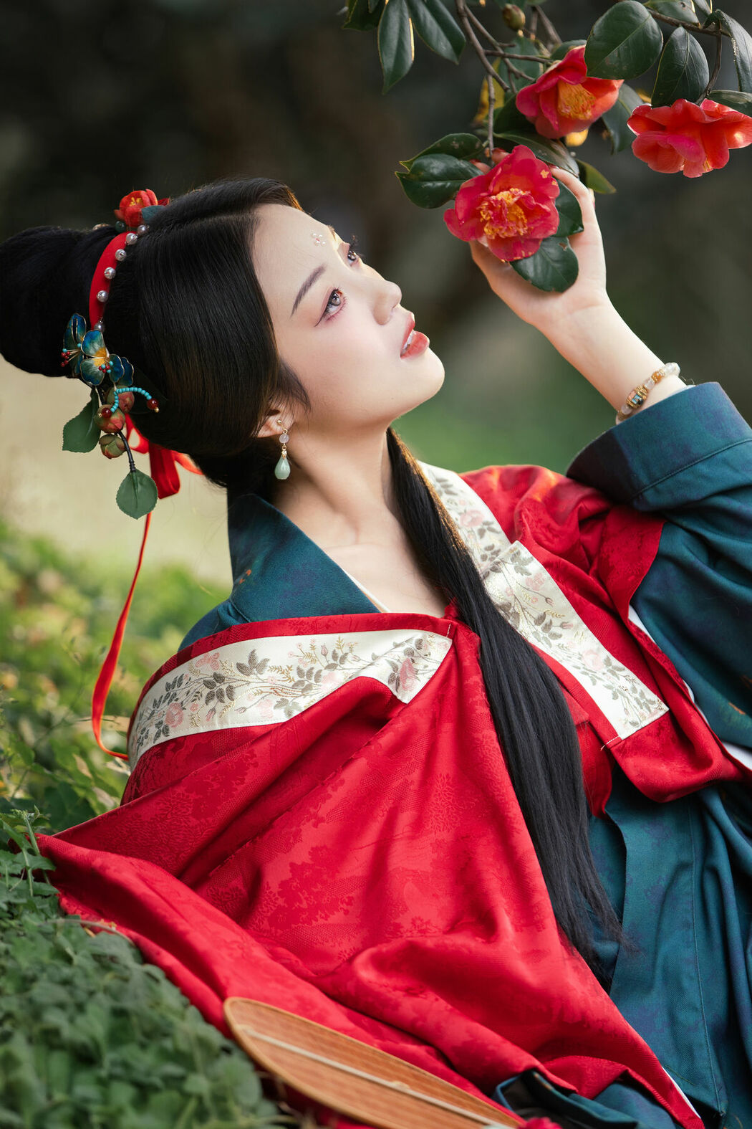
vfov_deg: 11.7
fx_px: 5483
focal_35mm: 175
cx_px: 376
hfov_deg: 7.8
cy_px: 564
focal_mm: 175
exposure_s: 1/400
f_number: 2.8
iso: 100
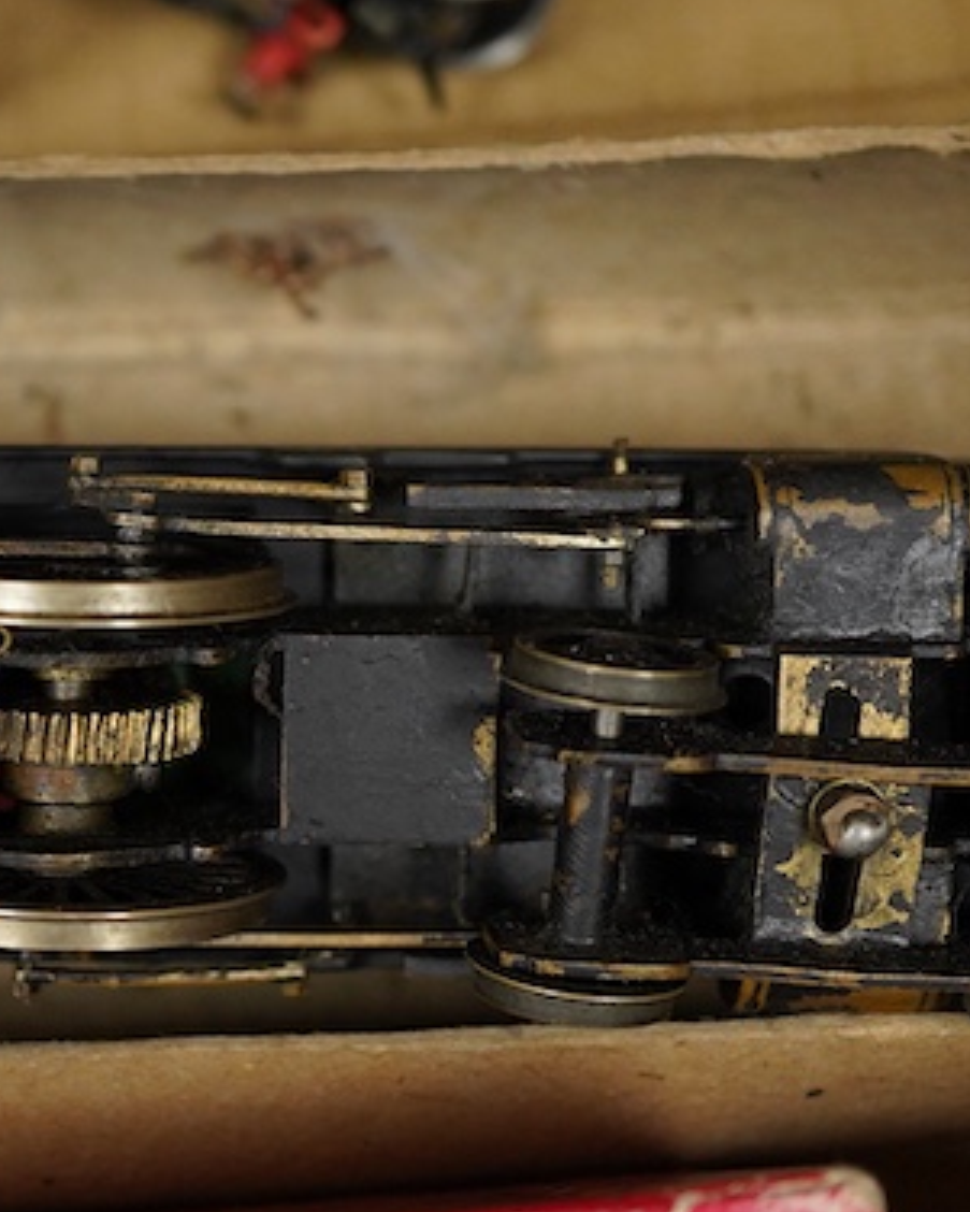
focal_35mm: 101
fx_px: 3623
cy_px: 677
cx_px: 10
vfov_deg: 19.0
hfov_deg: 15.0
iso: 1250
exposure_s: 1/160
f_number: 3.5
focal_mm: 30
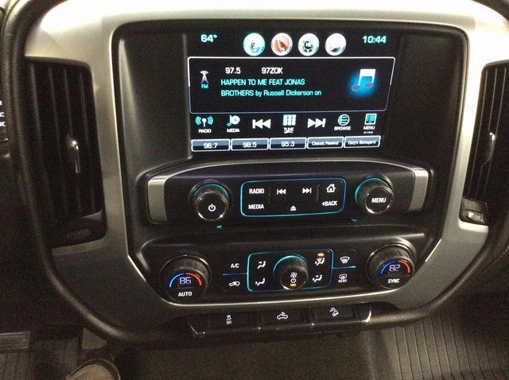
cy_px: 190
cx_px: 254
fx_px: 470
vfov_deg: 44.1
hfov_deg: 56.9
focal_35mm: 32
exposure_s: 1/15
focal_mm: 3.3
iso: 400
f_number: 2.4
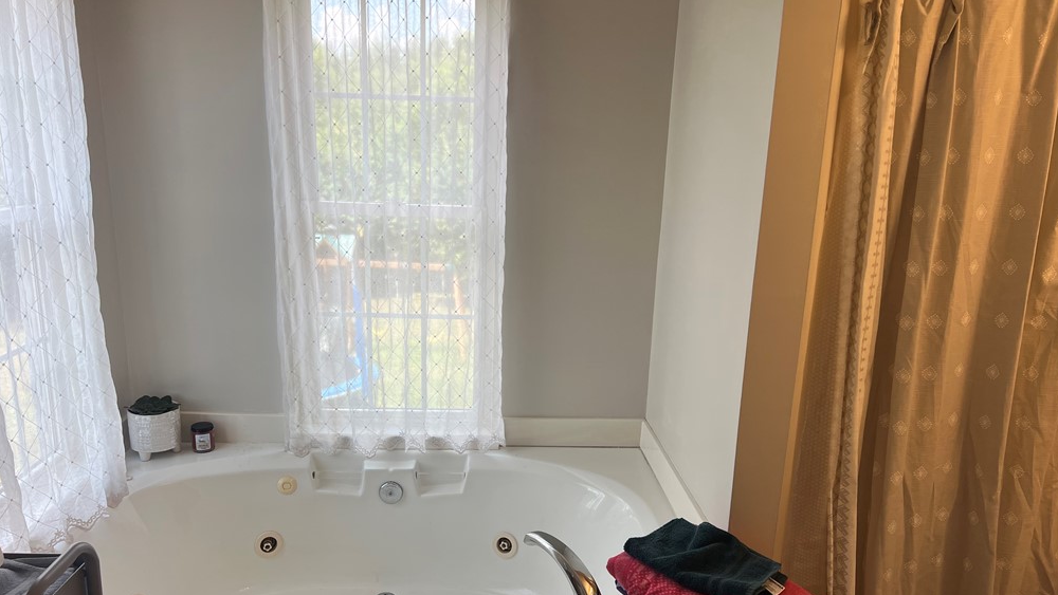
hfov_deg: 66.1
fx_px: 814
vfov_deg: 40.1
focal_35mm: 29
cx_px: 523
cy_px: 353
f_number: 1.5
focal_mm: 5.7
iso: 40
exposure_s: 1/179
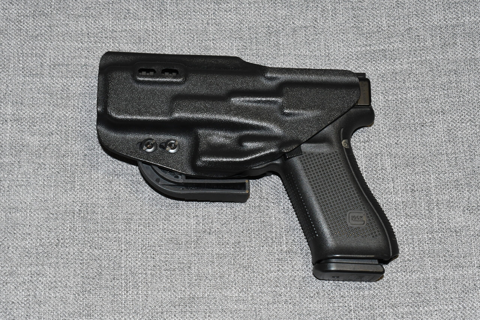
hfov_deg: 28.1
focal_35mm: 72
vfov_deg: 18.9
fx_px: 960
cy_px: 160
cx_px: 240
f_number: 13
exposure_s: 1/10
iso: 1600
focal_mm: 48
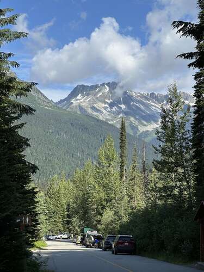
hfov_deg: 19.1
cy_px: 136
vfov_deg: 25.3
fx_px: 605
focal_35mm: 77
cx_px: 102
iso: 32
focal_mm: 9
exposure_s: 1/585
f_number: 2.8
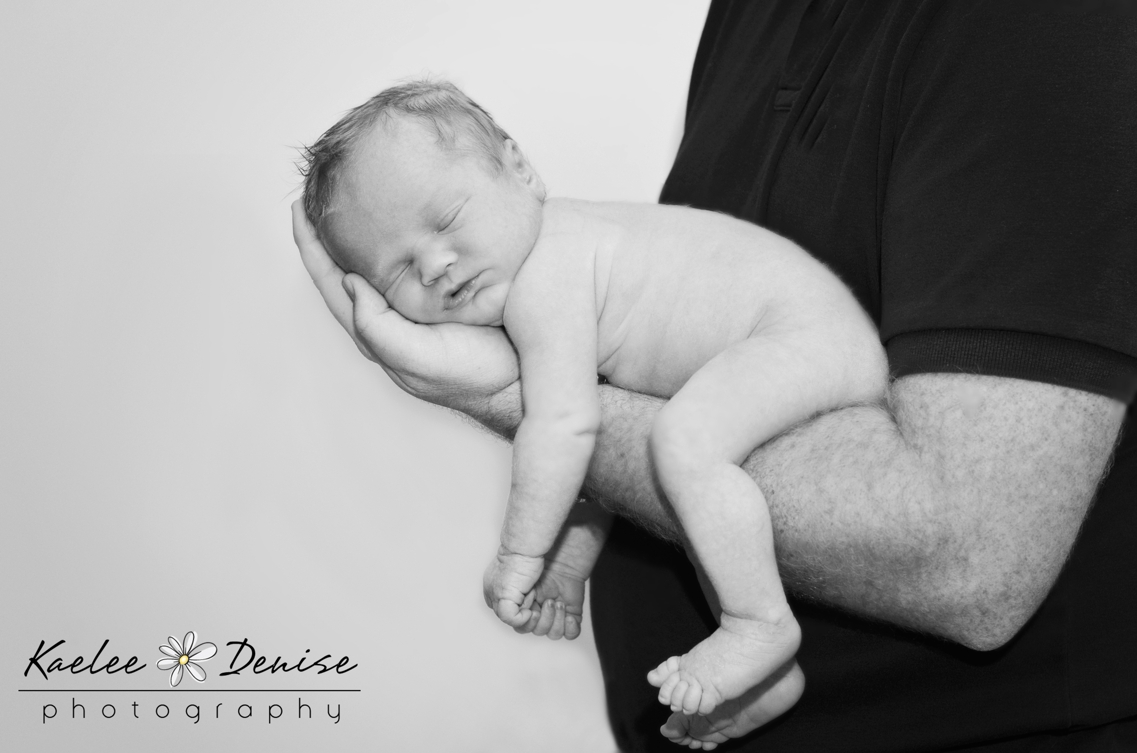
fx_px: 2364
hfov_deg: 27.0
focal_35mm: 75
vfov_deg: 18.1
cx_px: 568
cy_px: 376
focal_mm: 50
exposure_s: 1/60
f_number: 4.5
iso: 400
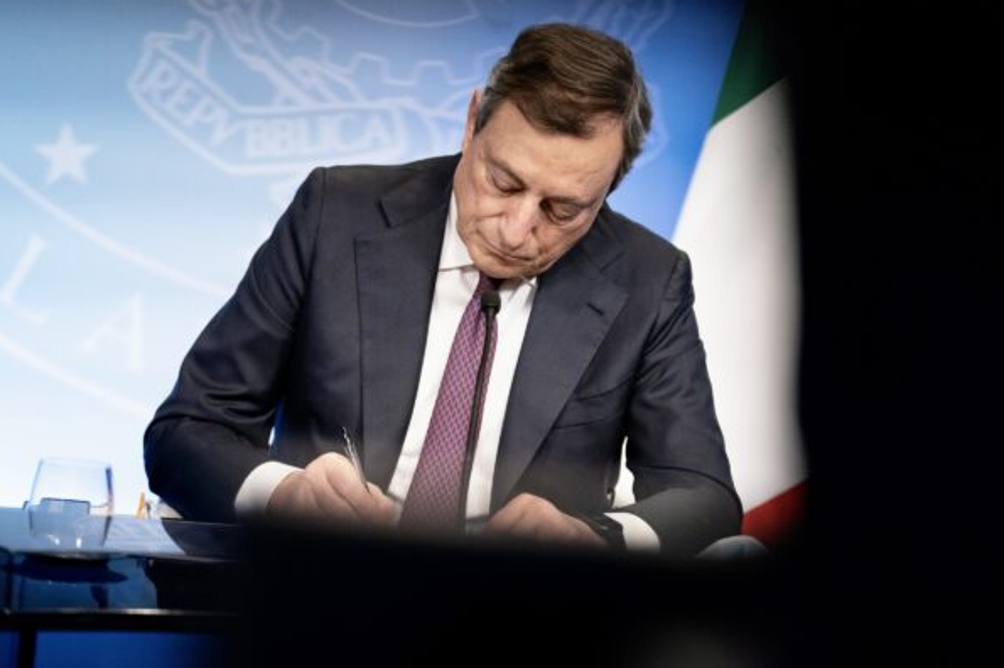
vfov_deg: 12.0
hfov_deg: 18.0
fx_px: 3177
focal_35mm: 114
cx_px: 501
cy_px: 332
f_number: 2.8
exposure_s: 1/250
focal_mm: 113
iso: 3200
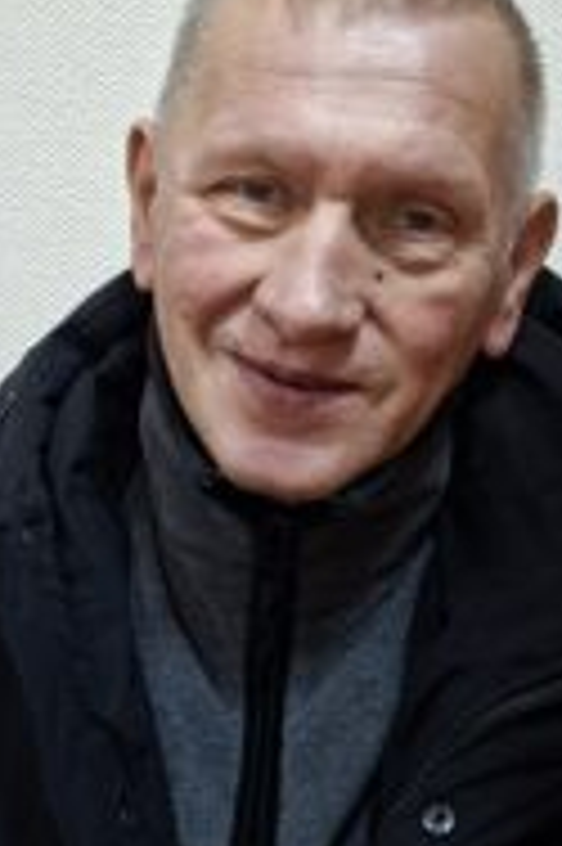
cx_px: 238
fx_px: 1431
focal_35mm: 61
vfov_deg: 32.8
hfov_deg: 22.2
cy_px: 333
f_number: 1.8
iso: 250
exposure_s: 1/33
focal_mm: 5.54
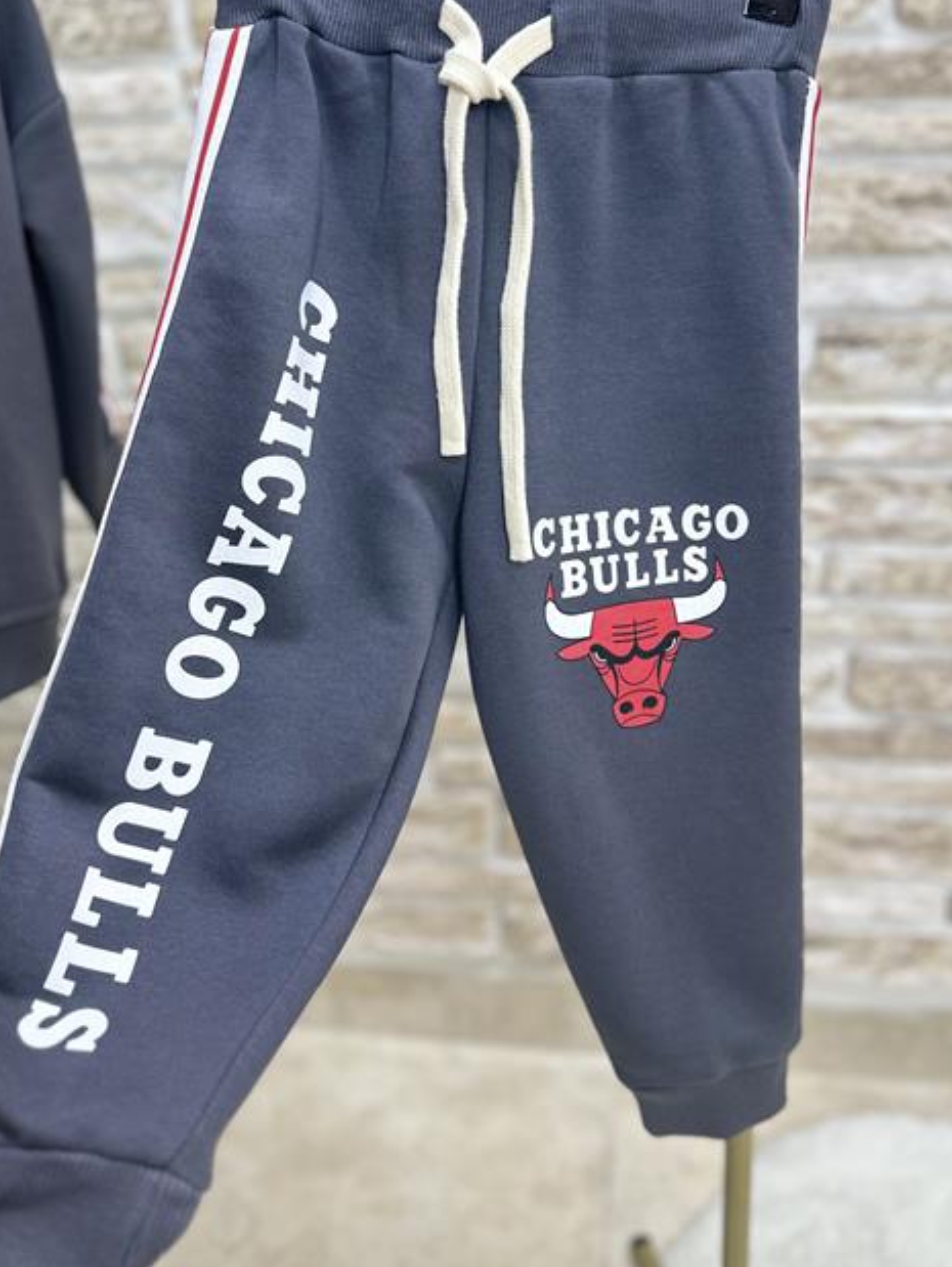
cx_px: 473
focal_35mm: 31
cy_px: 483
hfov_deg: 45.5
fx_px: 1136
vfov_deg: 57.7
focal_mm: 6.86
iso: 160
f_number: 1.78
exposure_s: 1/100
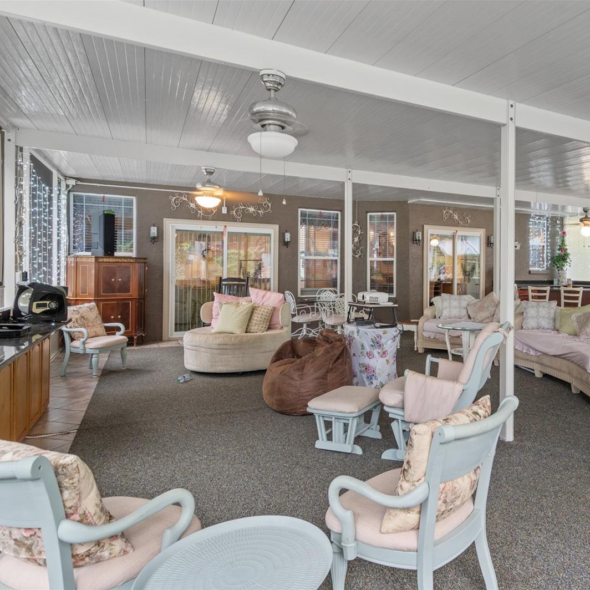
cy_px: 295
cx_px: 426
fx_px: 444
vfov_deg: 67.3
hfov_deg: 64.1
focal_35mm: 23
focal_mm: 18
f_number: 8
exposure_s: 1/1.25
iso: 320
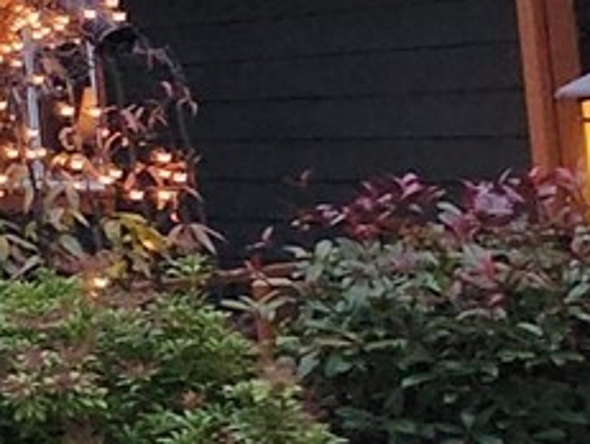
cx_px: -1405
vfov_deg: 9.2
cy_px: -79
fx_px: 2714
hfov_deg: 8.9
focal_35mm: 159
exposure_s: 1/120
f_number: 1.8
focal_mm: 5.4
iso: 500
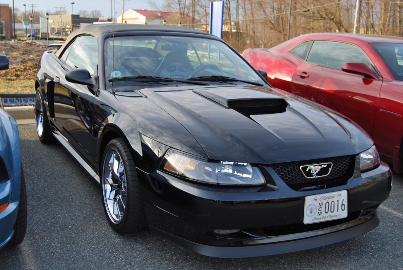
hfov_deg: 46.3
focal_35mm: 42
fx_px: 471
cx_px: 202
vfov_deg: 32.0
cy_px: 135
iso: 200
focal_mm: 28
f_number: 5.6
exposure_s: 1/125
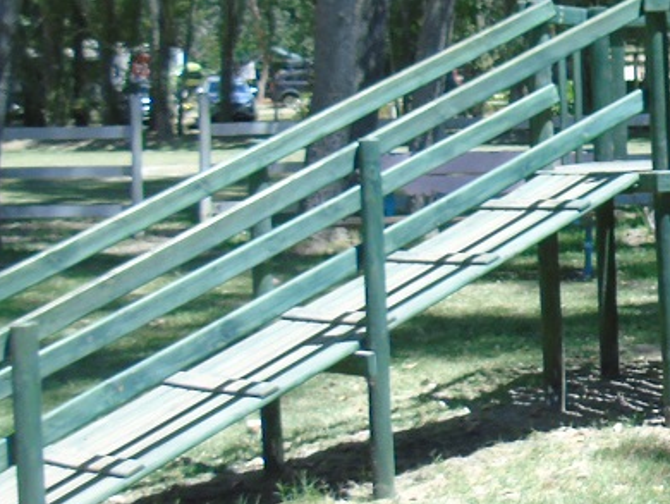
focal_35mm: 83
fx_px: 1607
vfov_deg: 17.7
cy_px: 134
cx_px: 1029
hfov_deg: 20.0
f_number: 3.4
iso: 80
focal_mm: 4.4
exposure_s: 1/400
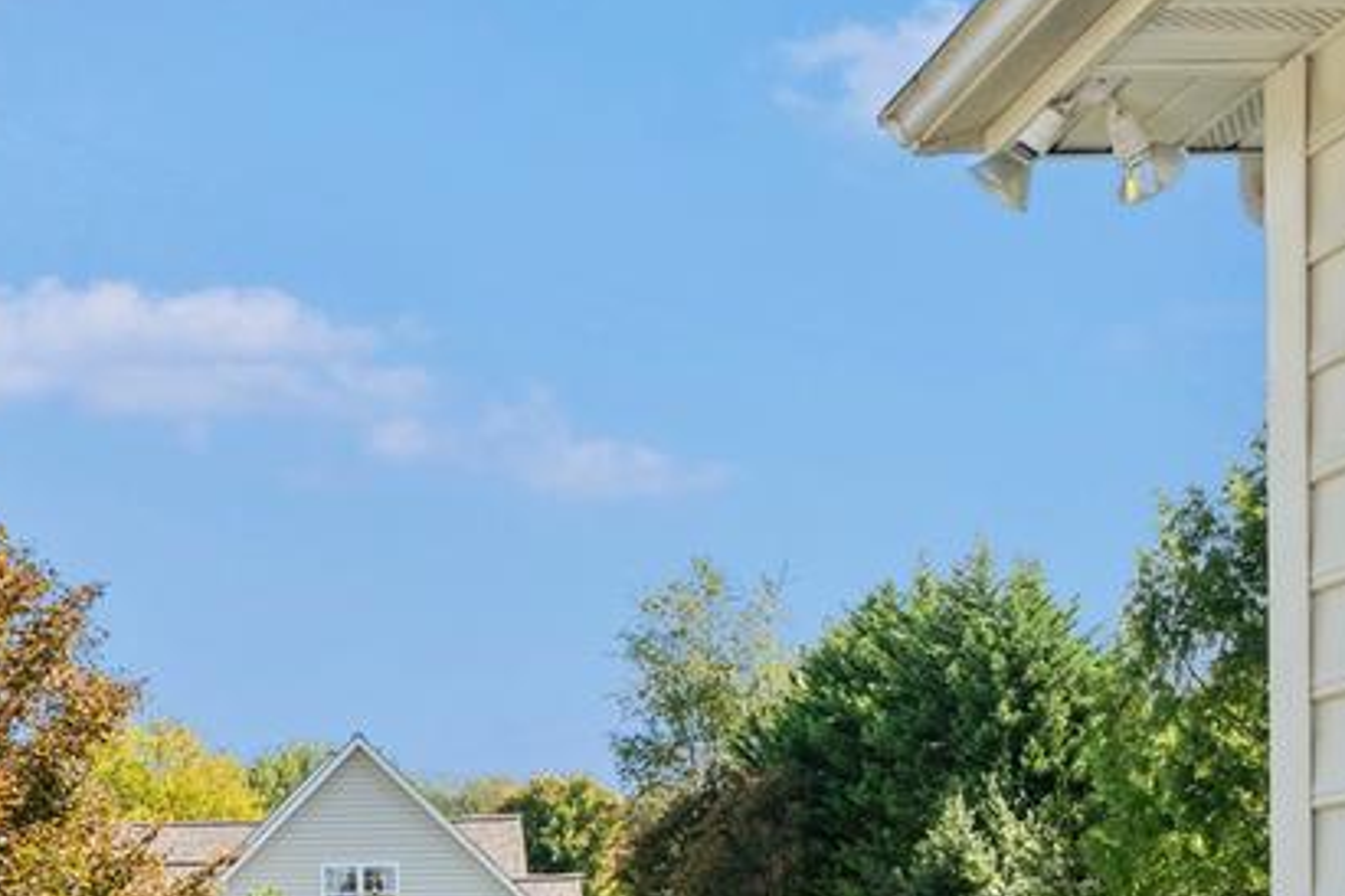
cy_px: 978
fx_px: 1831
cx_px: 111
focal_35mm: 49
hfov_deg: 37.5
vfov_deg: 25.6
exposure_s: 1/320
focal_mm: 14
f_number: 9
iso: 640
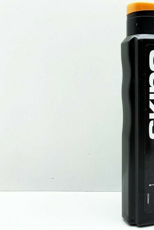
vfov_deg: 51.9
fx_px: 237
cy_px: 112
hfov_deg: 33.1
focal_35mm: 37
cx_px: 152
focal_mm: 4.25
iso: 25
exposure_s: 1/129
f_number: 1.8
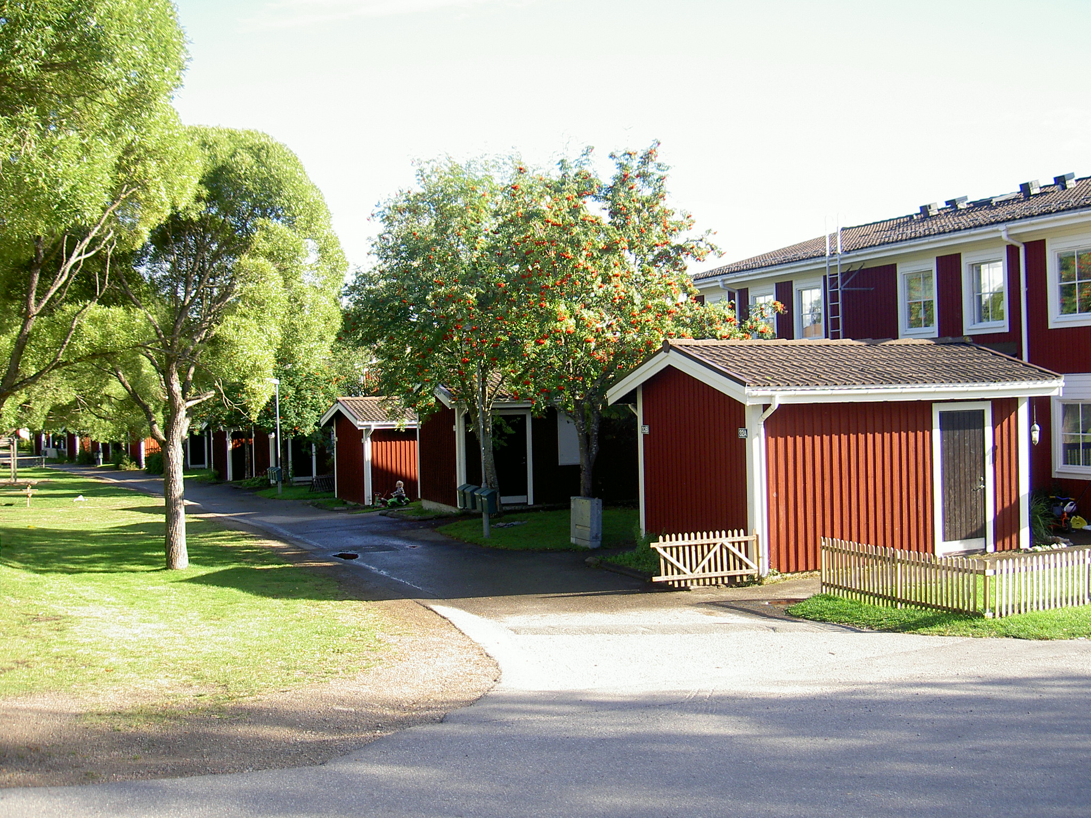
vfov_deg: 36.8
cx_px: 546
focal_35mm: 39
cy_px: 409
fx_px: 1229
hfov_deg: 47.9
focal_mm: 8
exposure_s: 1/250
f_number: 2.8
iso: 100
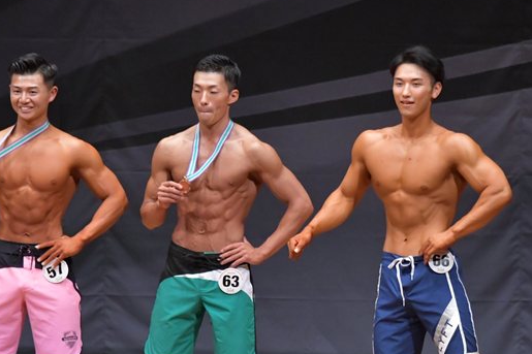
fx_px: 5998
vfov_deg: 3.4
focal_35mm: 406
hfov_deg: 5.1
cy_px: 251
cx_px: 242
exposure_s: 1/400
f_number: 5.6
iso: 6400
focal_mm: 180
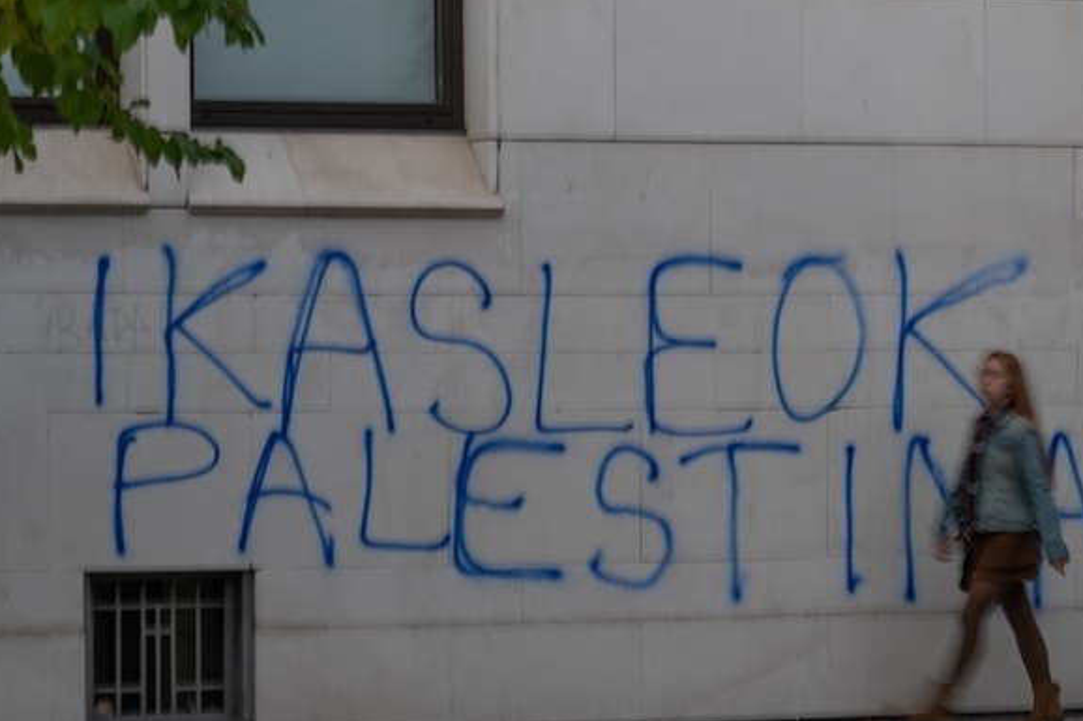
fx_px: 4872
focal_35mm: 162
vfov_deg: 8.5
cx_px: 834
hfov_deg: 12.6
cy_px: 444
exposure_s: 1/20
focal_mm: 100
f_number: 5.6
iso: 200
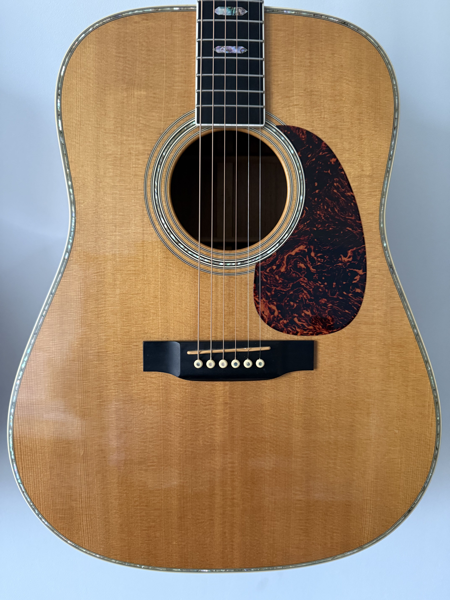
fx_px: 416
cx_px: 225
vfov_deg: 71.6
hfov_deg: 56.8
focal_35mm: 24
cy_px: 300
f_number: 1.78
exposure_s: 1/60
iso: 640
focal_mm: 6.76
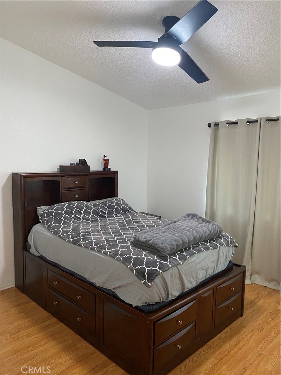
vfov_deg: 67.3
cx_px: 140
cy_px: 188
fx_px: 281
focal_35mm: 26
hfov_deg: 53.1
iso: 400
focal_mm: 4.25
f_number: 1.8
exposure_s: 1/40
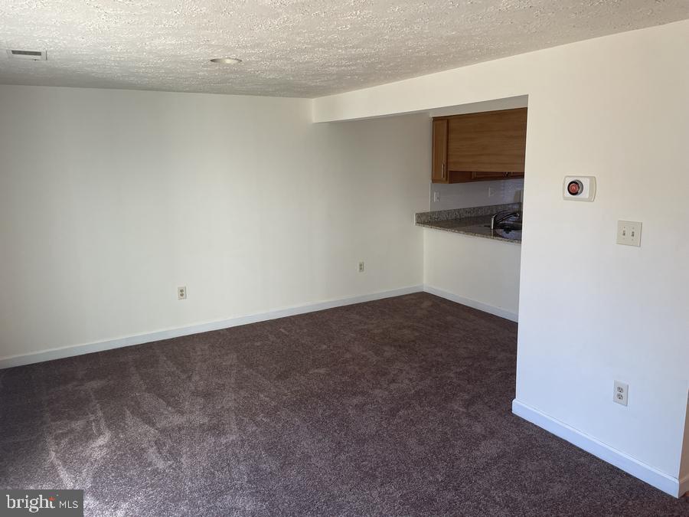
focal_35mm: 26
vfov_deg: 53.1
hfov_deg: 67.3
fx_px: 518
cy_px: 258
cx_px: 344
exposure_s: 1/120
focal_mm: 4.2
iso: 64
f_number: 1.6
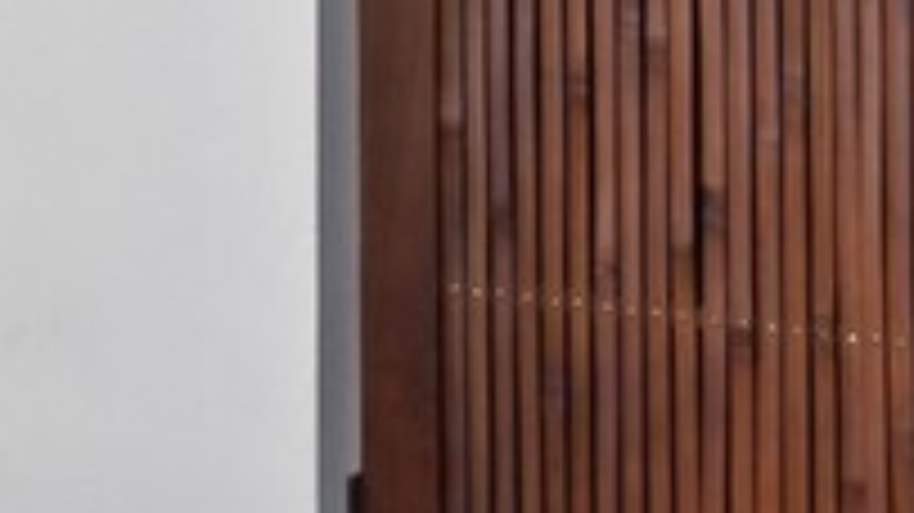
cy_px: -783
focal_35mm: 134
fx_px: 3246
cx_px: -5
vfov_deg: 8.2
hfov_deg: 15.7
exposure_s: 1/1.43
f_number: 9.5
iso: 200
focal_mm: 16
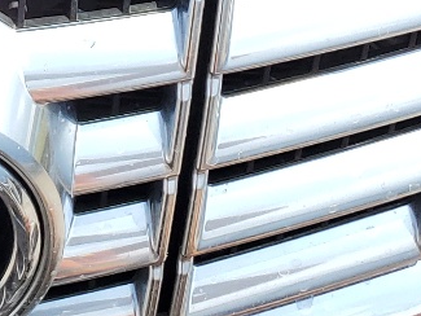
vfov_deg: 10.5
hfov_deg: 14.7
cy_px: -355
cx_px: -122
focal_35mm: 128
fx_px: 1557
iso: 50
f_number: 1.5
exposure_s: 1/2000
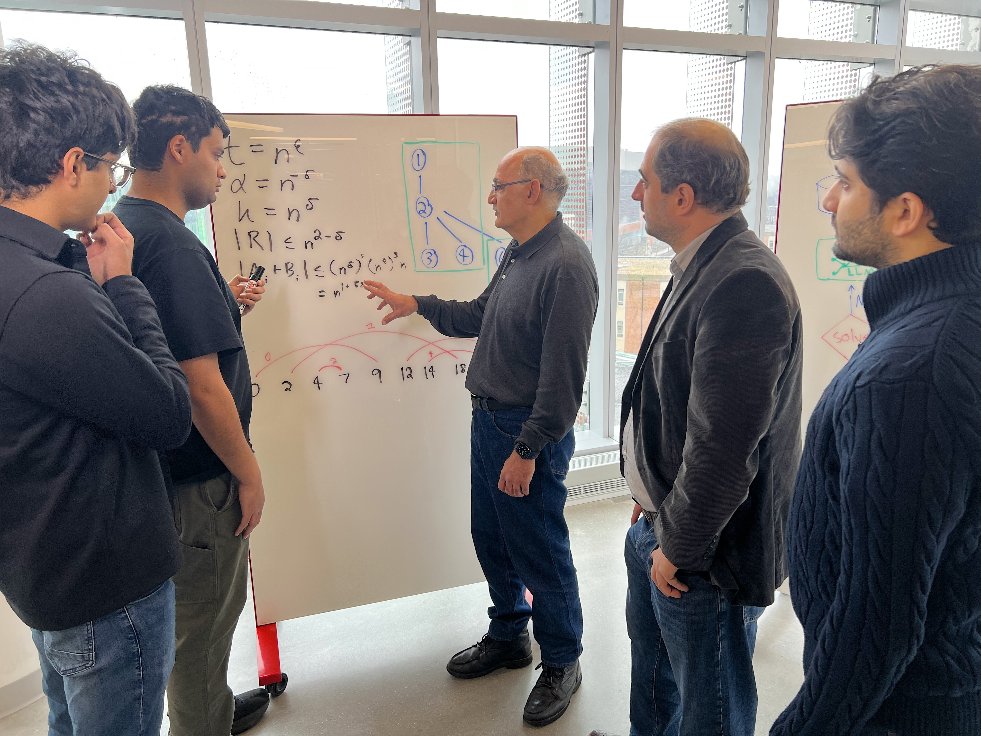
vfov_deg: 53.1
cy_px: 368
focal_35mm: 26
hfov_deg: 67.3
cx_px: 490
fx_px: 737
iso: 50
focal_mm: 5.7
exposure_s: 1/120
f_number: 1.5
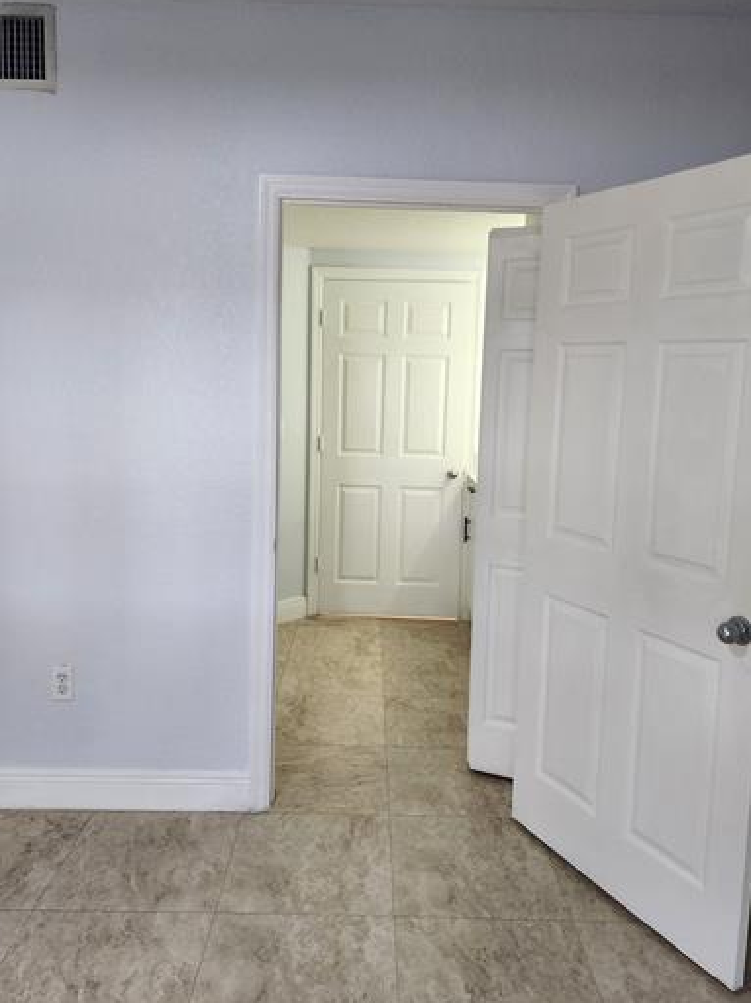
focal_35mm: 27
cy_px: 451
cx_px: 378
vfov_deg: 65.2
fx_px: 781
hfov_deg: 51.3
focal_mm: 6.4
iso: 200
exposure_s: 1/120
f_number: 1.8
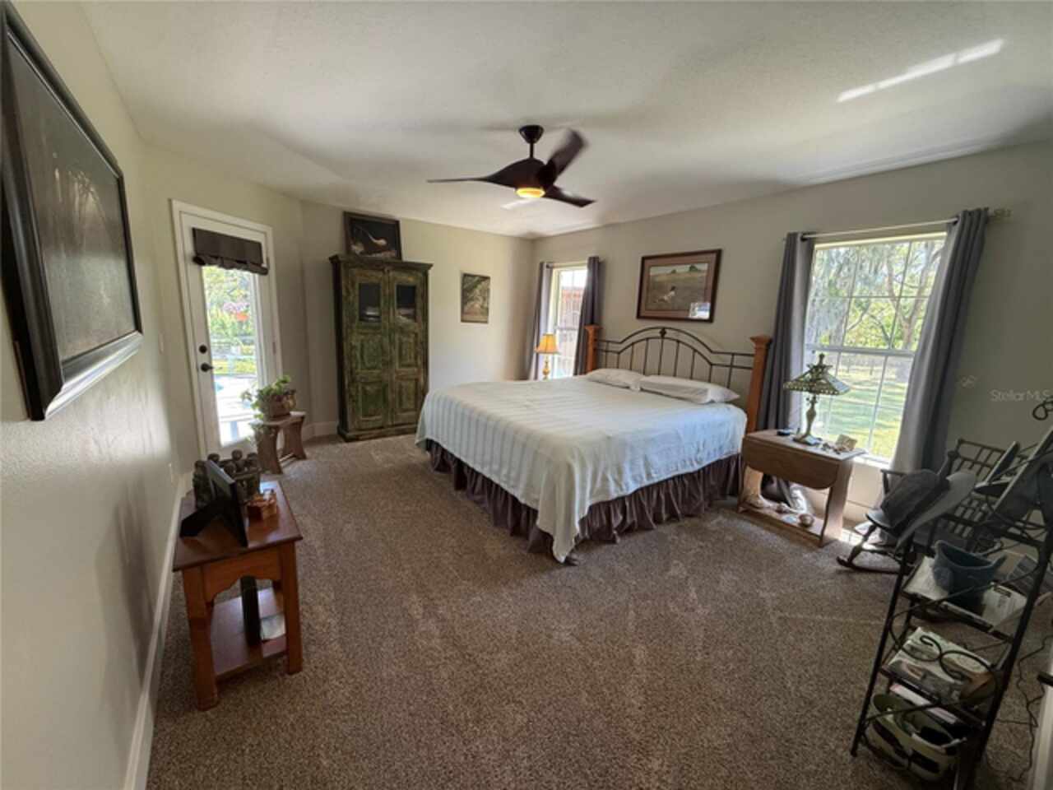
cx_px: 526
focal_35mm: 14
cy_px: 395
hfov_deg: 102.1
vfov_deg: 85.7
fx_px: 426
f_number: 2.2
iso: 250
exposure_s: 1/120
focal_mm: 2.22
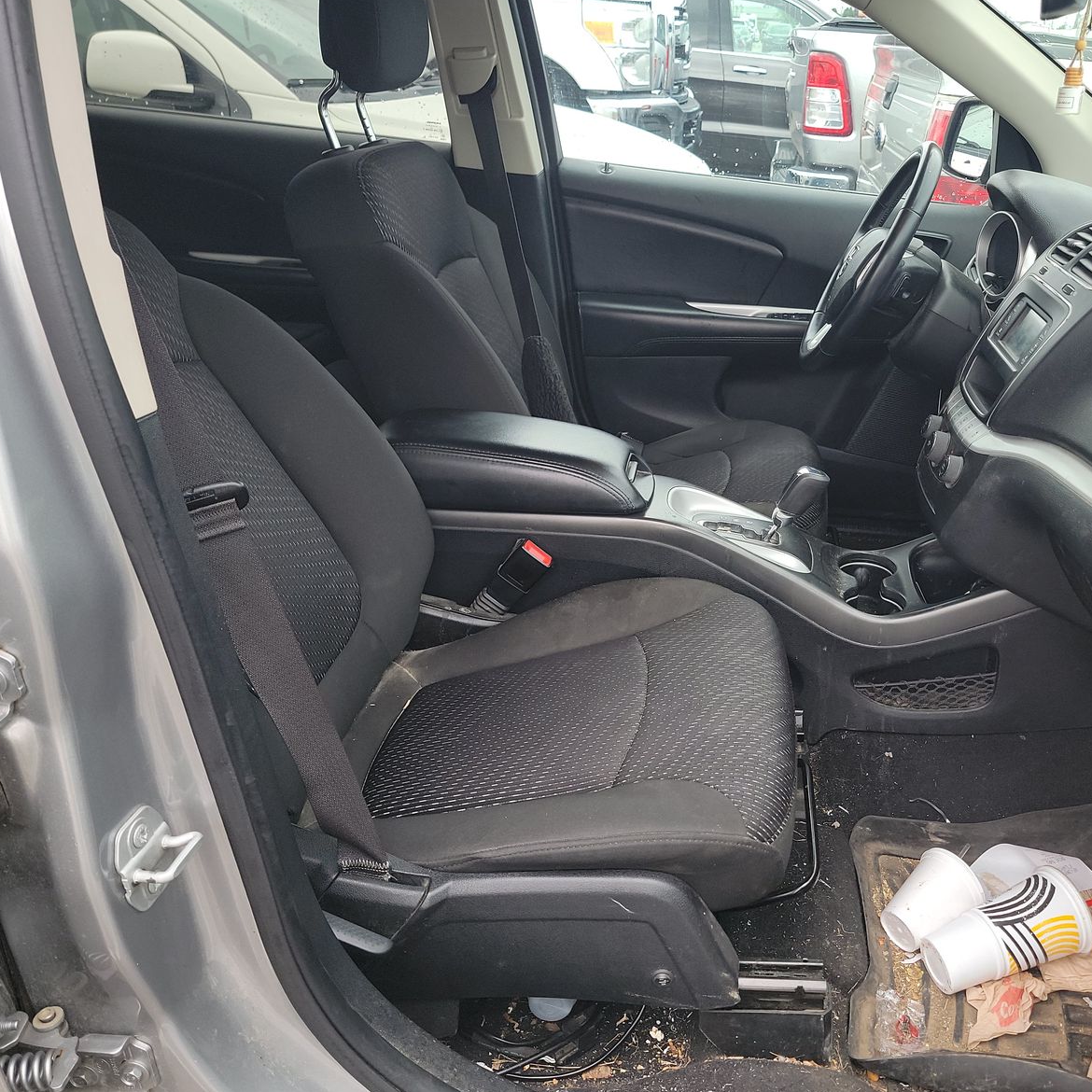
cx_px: 687
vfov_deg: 55.6
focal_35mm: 29
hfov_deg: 54.9
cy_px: 537
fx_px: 1035
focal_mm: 6.7
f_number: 1.8
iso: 90
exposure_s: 1/59
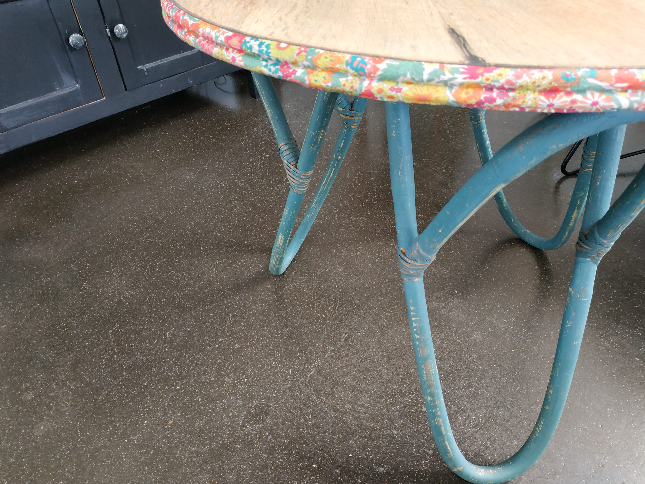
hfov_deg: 71.6
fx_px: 447
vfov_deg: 56.8
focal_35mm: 24
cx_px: 322
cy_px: 242
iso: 400
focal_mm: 3.94
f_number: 1.9
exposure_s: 1/20
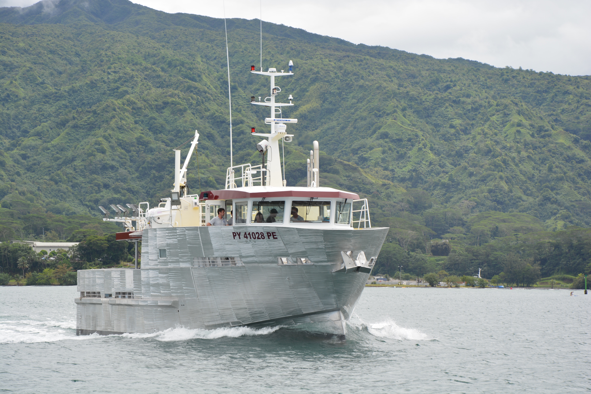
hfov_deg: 16.1
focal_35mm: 128
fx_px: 2093
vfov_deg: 10.8
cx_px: 296
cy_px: 197
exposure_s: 1/250
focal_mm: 85
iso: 140
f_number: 8
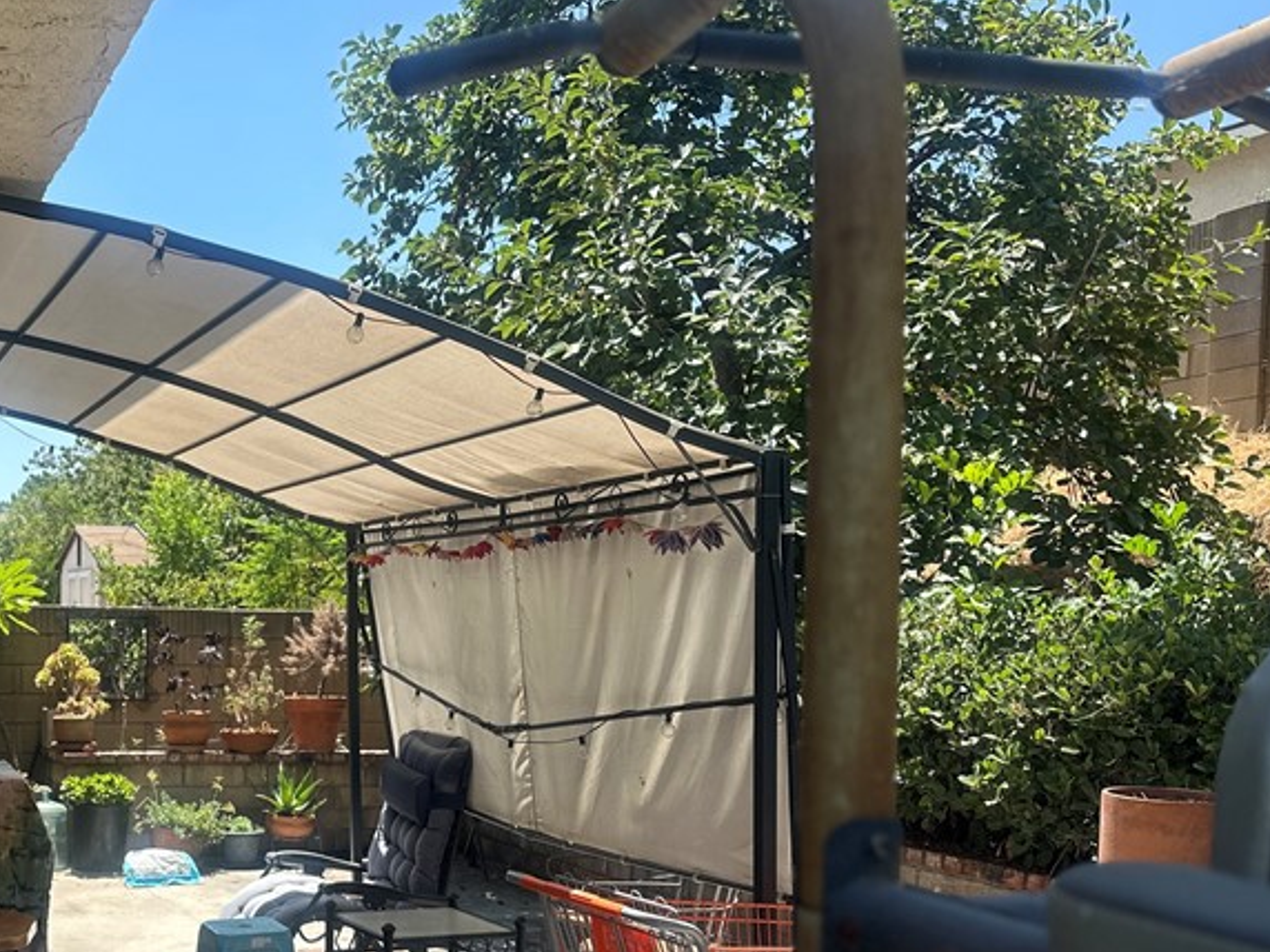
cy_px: 721
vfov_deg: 32.9
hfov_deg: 42.0
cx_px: 266
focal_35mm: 43
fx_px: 1578
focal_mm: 6.86
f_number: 1.78
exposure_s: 1/1453
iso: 80
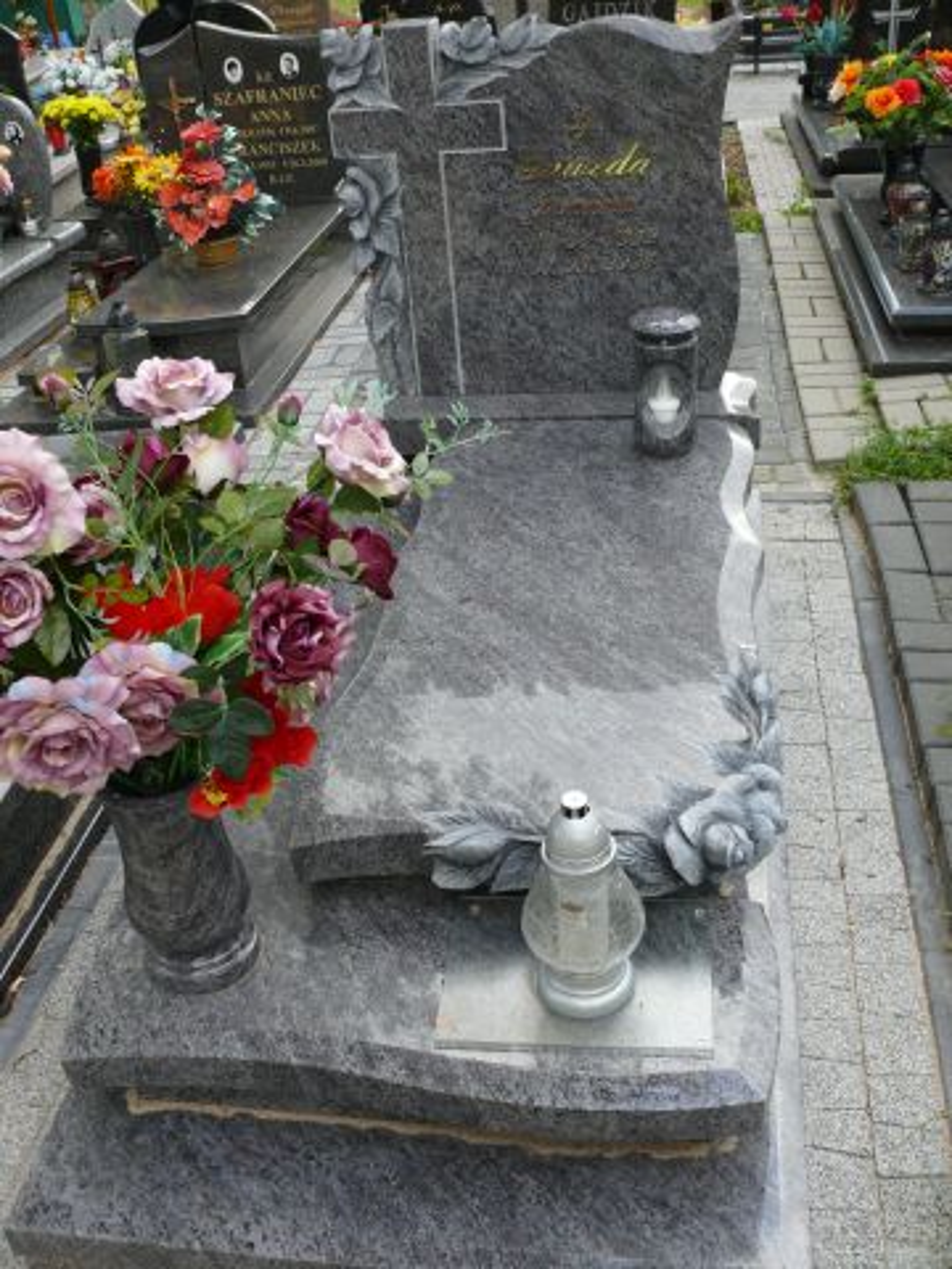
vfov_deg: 52.6
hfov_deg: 40.7
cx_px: 476
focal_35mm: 35
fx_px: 1283
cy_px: 634
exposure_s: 1/160
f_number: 4
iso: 100
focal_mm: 7.4
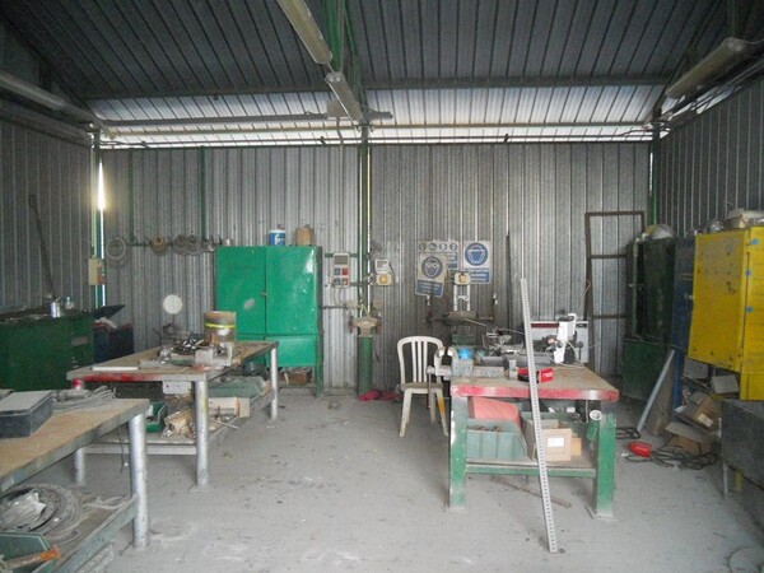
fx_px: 596
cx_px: 382
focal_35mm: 27
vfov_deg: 51.4
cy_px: 286
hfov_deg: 65.3
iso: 1000
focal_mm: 4.9
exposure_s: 1/25
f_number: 3.2
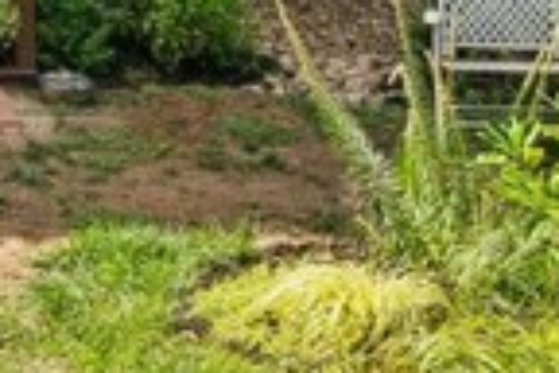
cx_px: -202
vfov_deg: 9.5
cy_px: -865
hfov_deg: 19.0
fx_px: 1522
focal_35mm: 98
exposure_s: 1/125
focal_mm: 13
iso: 160
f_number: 8
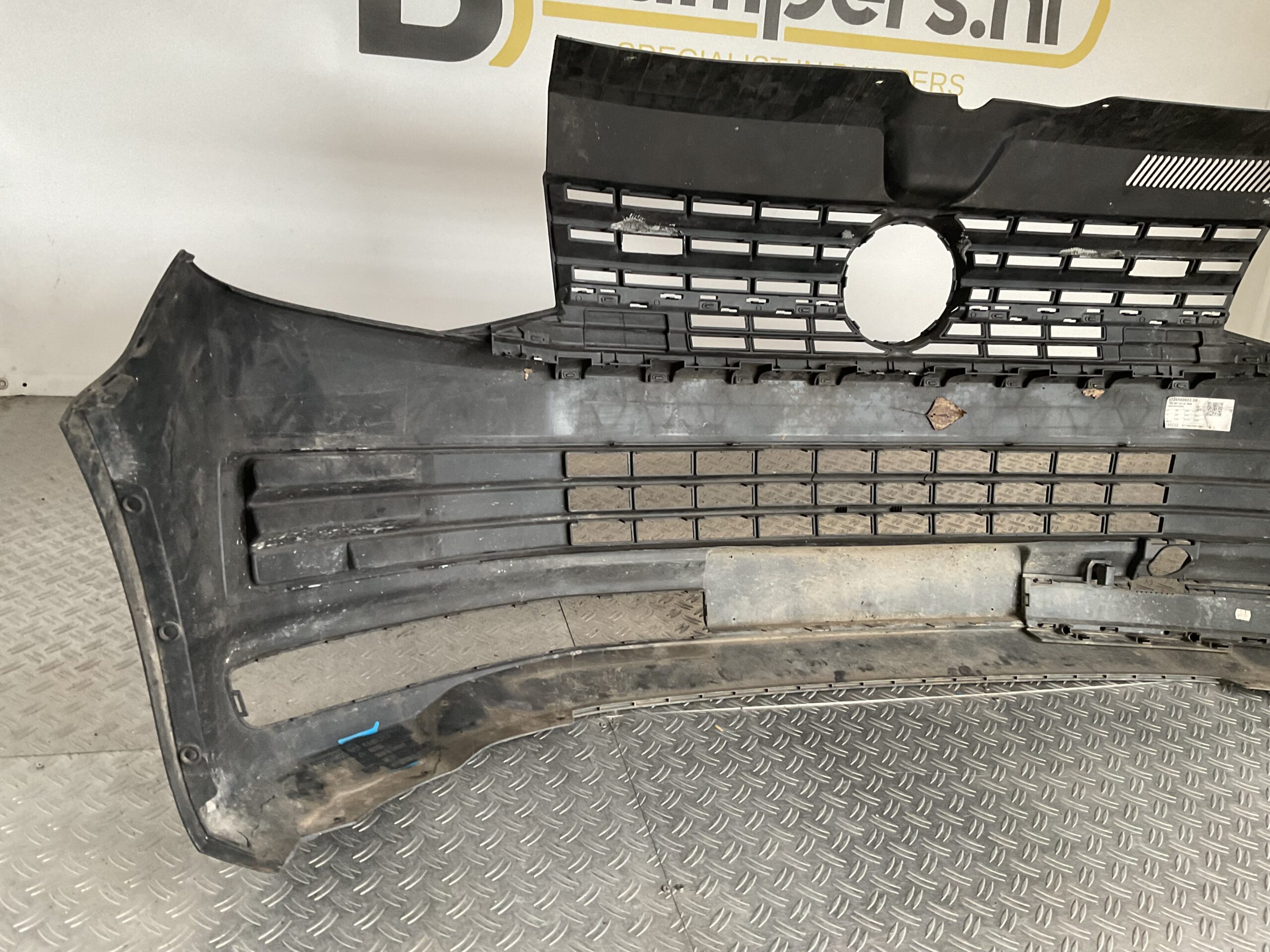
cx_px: 635
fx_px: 1064
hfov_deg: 61.7
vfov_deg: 48.2
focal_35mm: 29
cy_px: 476
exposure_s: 1/60
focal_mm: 3
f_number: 1.8
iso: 125
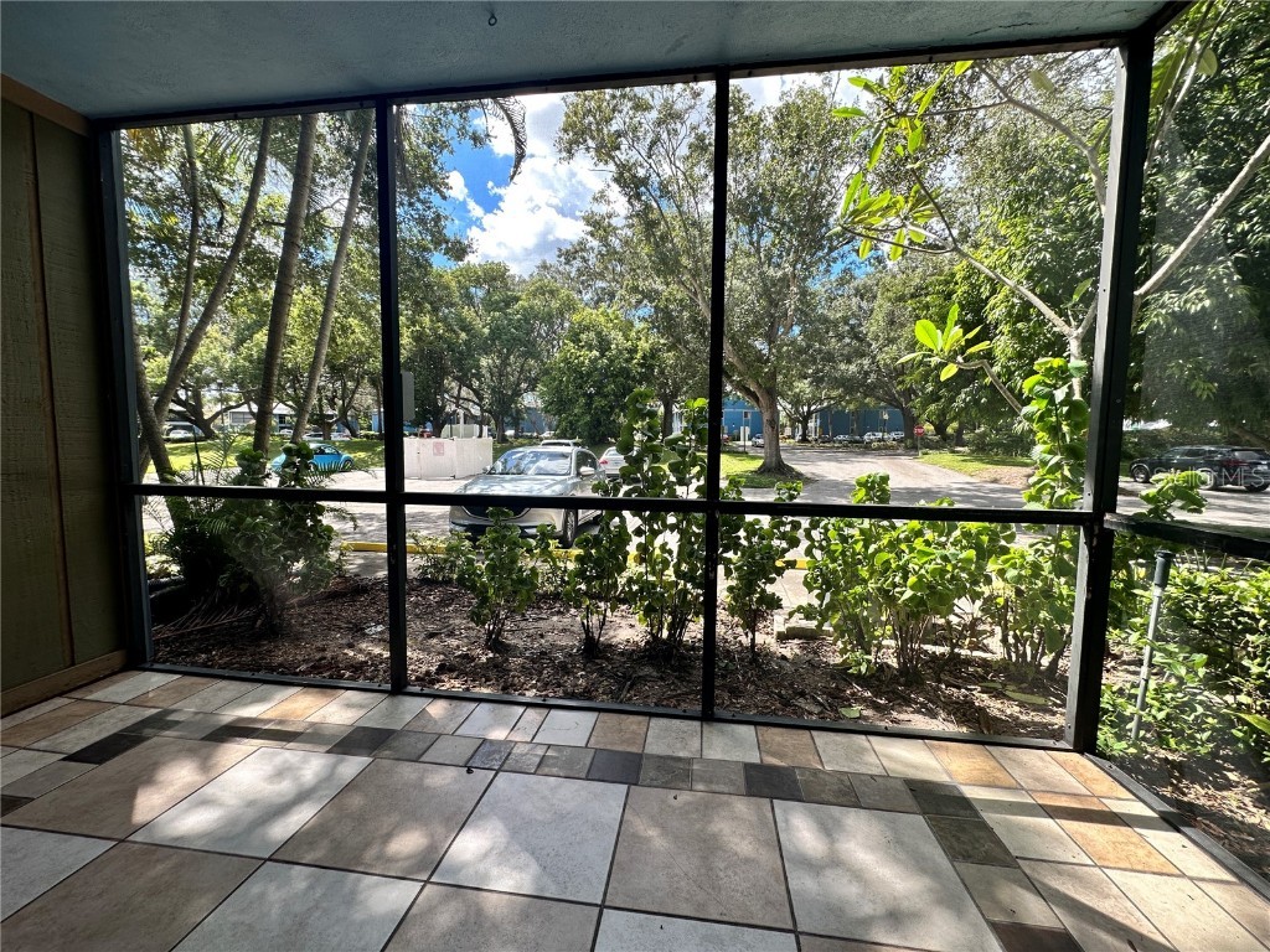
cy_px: 476
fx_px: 514
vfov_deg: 85.7
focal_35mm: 14
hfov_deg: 102.1
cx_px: 635
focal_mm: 2.22
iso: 40
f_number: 2.2
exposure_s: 1/338
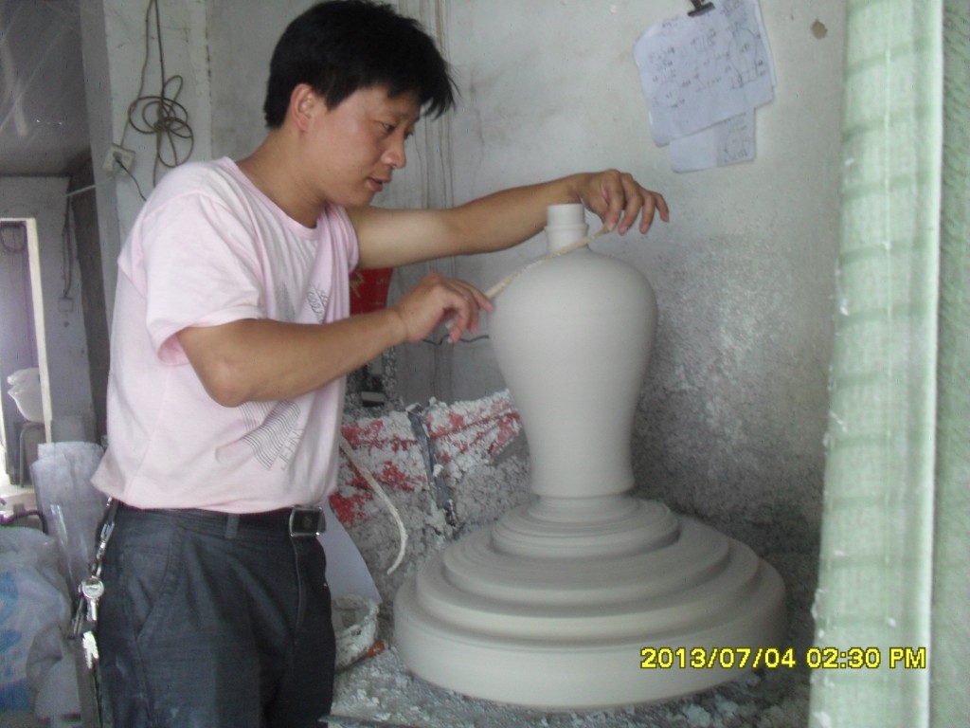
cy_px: 364
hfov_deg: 52.6
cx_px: 485
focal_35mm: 35
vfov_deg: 40.7
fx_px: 981
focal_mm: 6.3
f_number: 3.2
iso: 200
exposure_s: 1/20
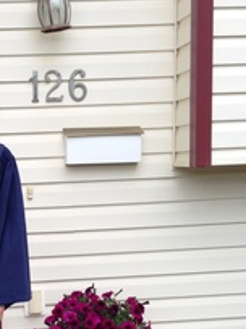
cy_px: 254
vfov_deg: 24.7
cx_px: -6
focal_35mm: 78
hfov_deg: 18.3
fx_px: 740
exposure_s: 1/217
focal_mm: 4.12
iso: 50
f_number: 2.4
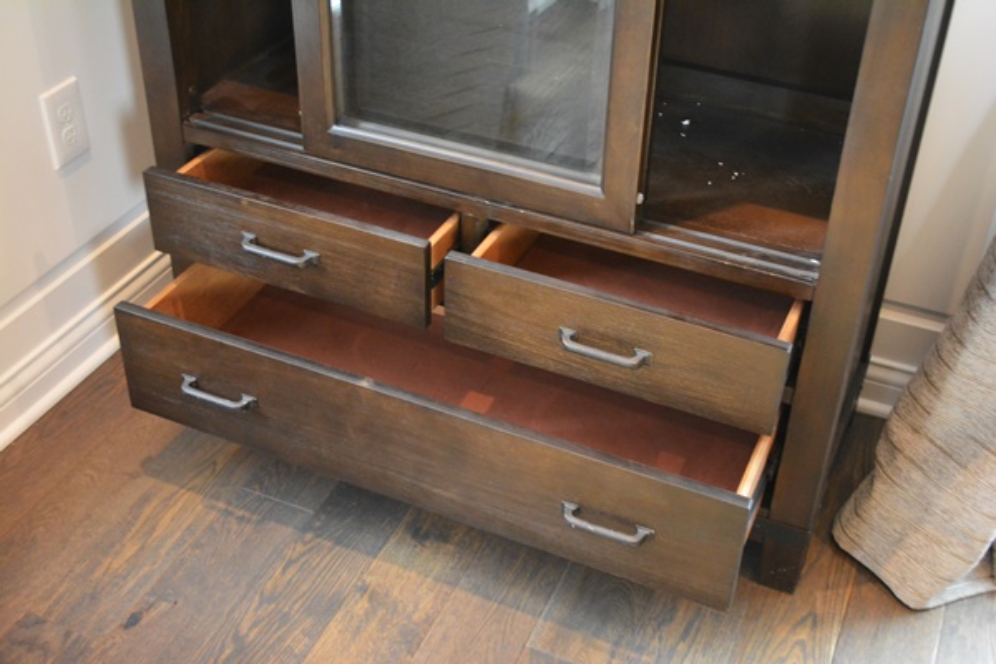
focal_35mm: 45
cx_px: 498
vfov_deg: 29.9
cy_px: 332
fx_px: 1245
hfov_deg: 43.6
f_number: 4.5
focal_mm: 30
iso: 3200
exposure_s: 1/30
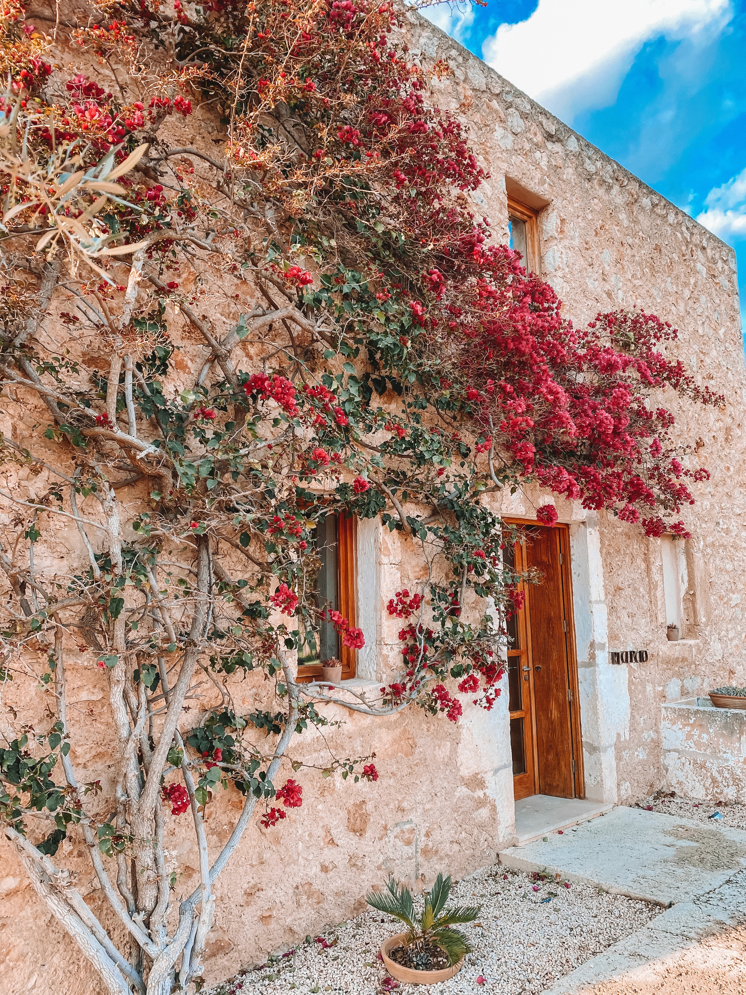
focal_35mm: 26
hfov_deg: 53.1
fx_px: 747
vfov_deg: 67.3
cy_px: 498
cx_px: 373
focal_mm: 4.25
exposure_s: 1/170
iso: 32
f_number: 1.8
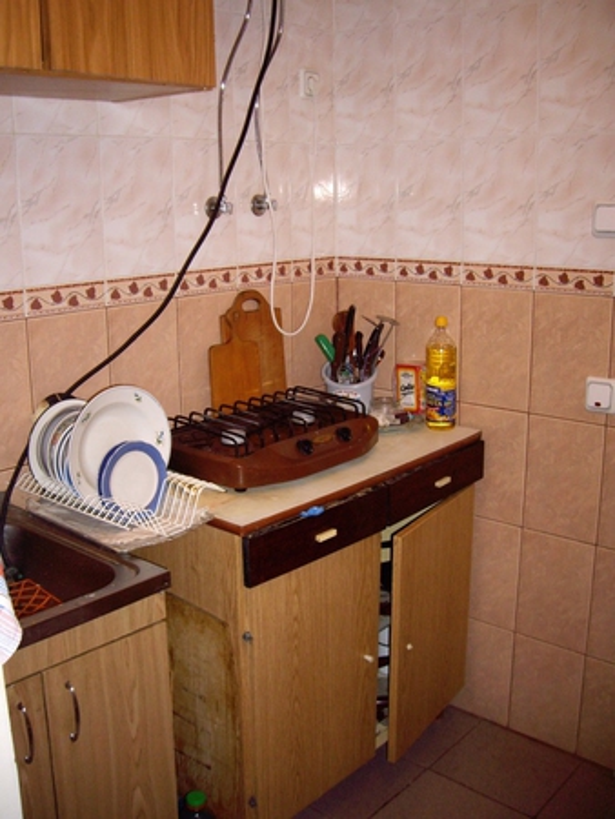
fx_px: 899
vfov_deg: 49.0
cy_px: 410
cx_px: 308
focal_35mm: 38
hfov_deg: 37.8
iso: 200
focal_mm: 6.2
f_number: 2.7
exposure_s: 1/40
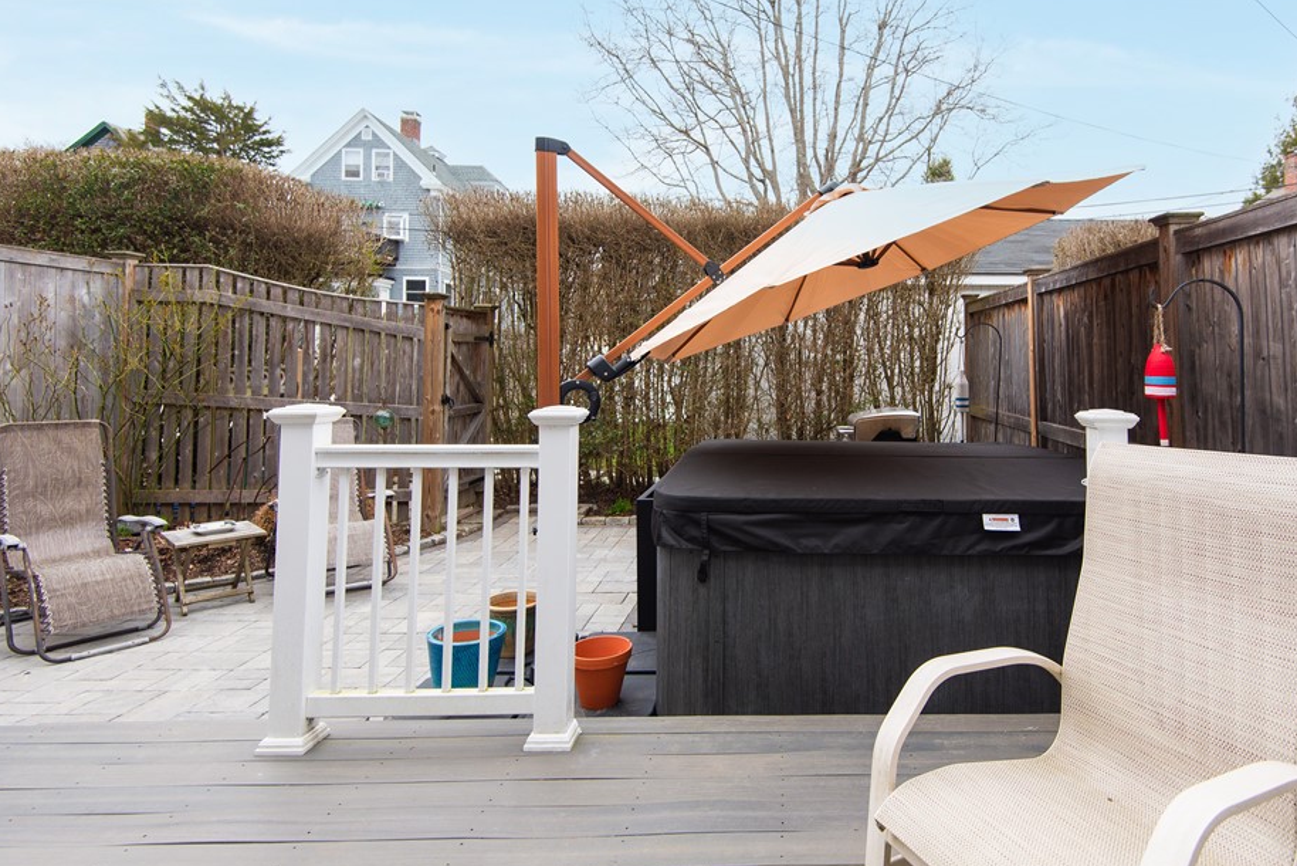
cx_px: 688
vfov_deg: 64.2
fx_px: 685
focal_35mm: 19
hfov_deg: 86.8
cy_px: 365
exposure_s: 1/800
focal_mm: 16
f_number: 4
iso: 250
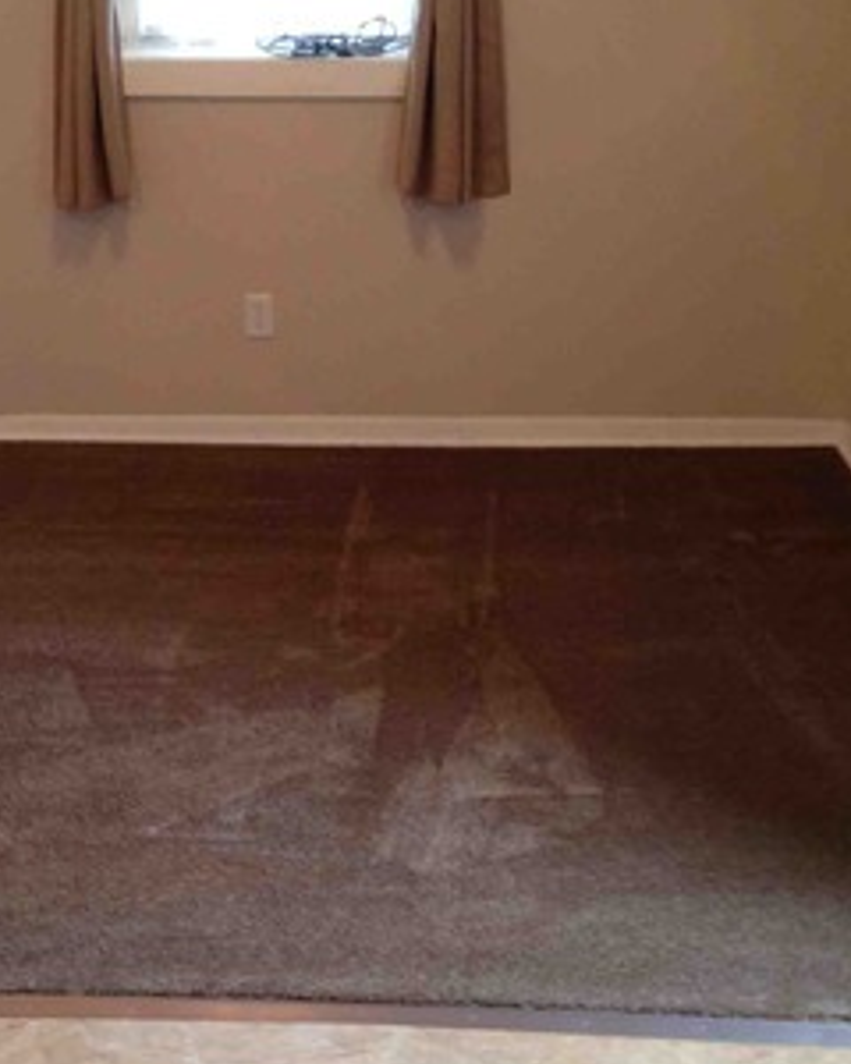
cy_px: 553
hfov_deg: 20.9
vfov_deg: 26.1
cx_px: 255
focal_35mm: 73
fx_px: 2298
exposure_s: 1/20
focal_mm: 4.28
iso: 100
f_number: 2.4
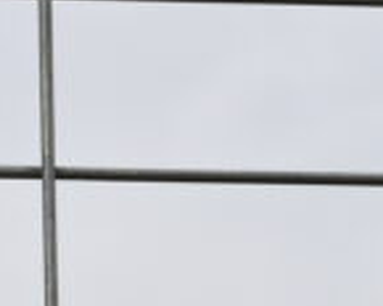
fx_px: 5384
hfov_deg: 4.0
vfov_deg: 3.2
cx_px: -581
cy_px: 1045
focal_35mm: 475
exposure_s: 1/1000
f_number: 9
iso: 500
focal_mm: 61
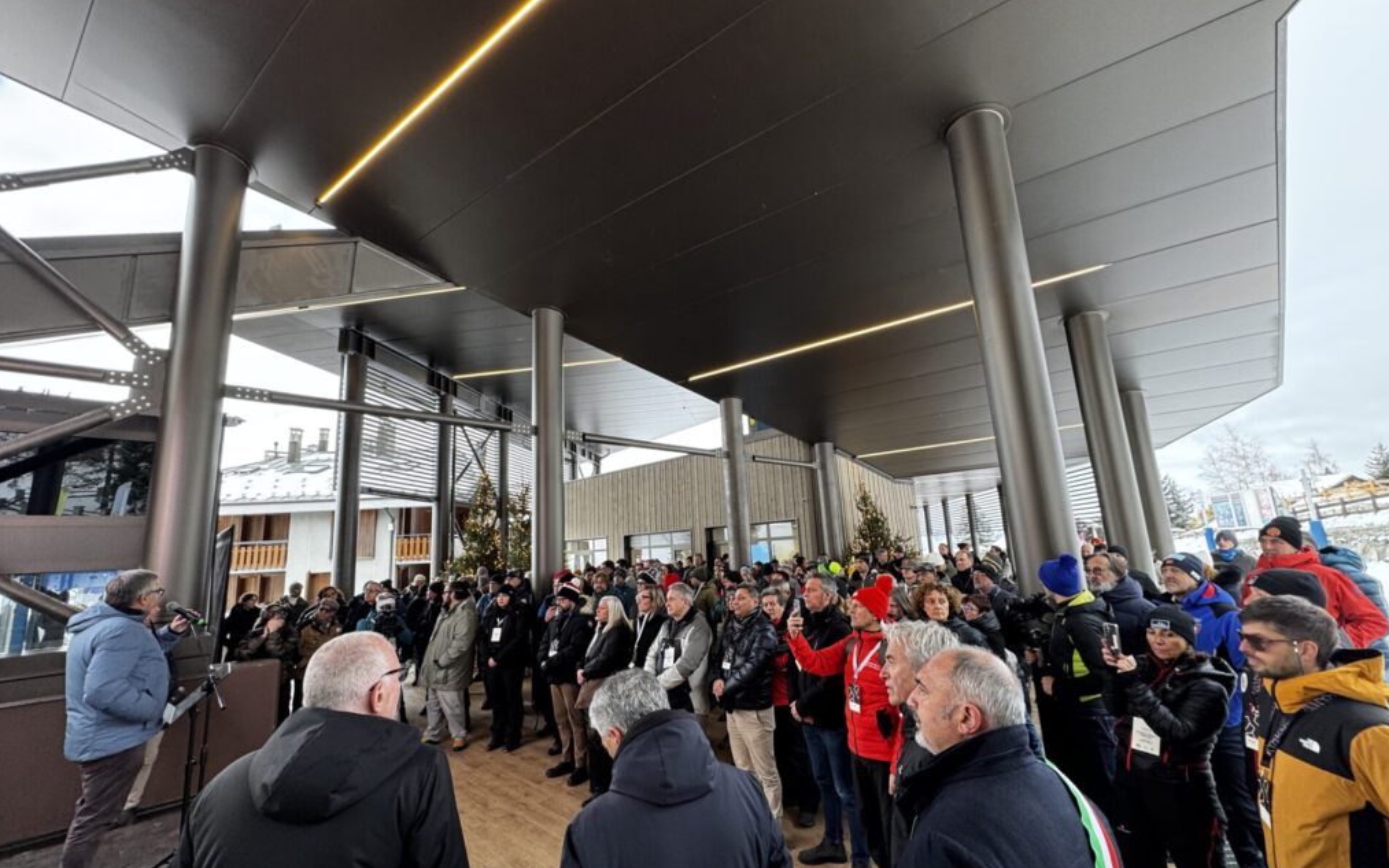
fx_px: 568
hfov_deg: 101.5
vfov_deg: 74.8
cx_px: 690
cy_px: 447
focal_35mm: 15
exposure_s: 1/100
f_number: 2.2
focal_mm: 2.22
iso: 100
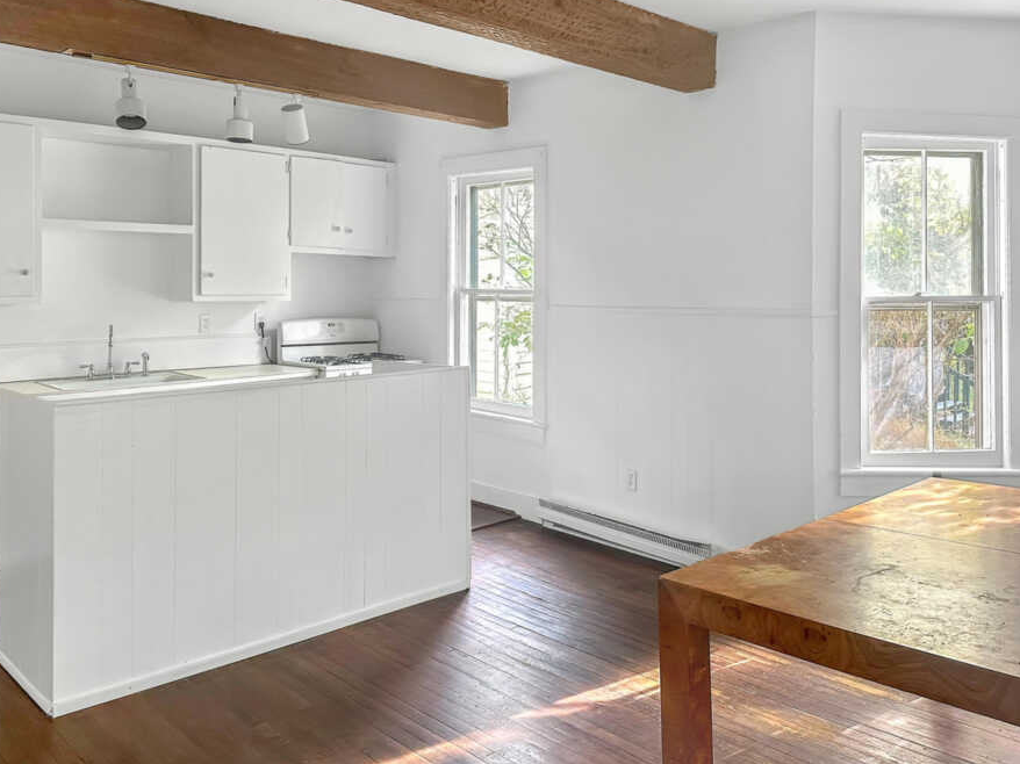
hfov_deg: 63.3
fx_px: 825
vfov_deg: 49.7
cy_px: 412
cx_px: 568
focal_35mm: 28
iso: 200
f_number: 1.8
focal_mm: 6.86
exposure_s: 1/120
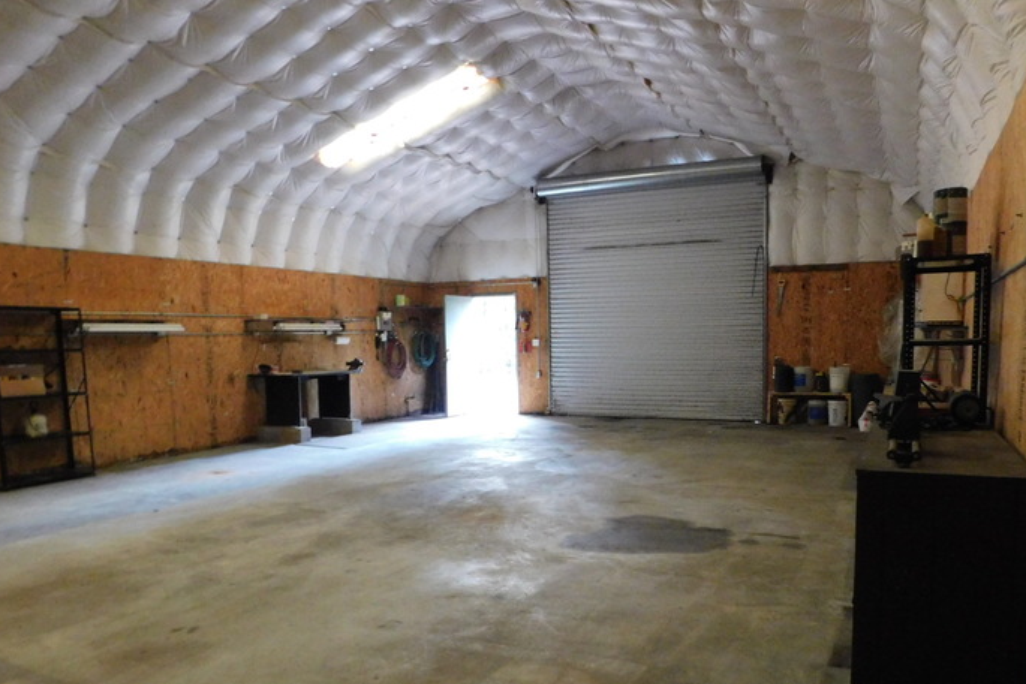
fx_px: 770
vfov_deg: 47.7
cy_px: 410
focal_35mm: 27
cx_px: 562
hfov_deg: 67.2
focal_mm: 4
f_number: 3
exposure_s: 1/6
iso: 800
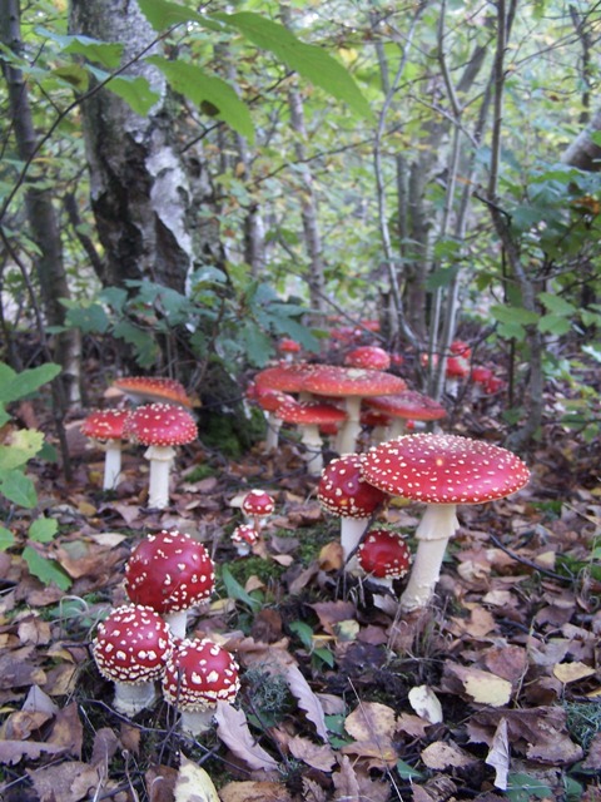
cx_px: 300
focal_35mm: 38
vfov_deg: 49.0
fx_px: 880
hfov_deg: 37.7
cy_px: 401
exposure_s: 1/15
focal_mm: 6.3
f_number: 2.8
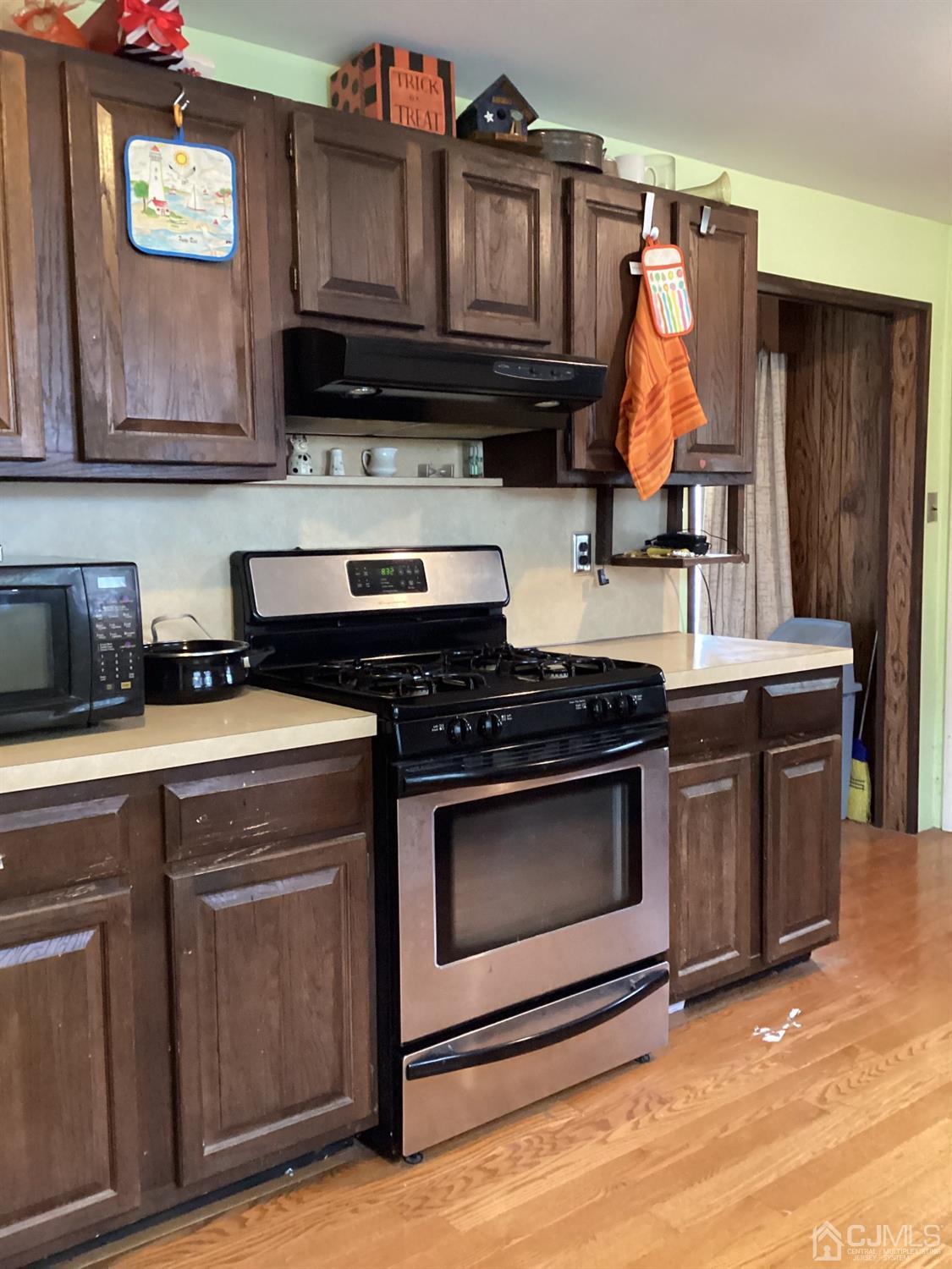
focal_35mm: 31
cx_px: 476
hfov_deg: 45.4
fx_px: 1137
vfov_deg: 58.4
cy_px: 634
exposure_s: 1/30
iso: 500
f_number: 2.4
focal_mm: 3.3
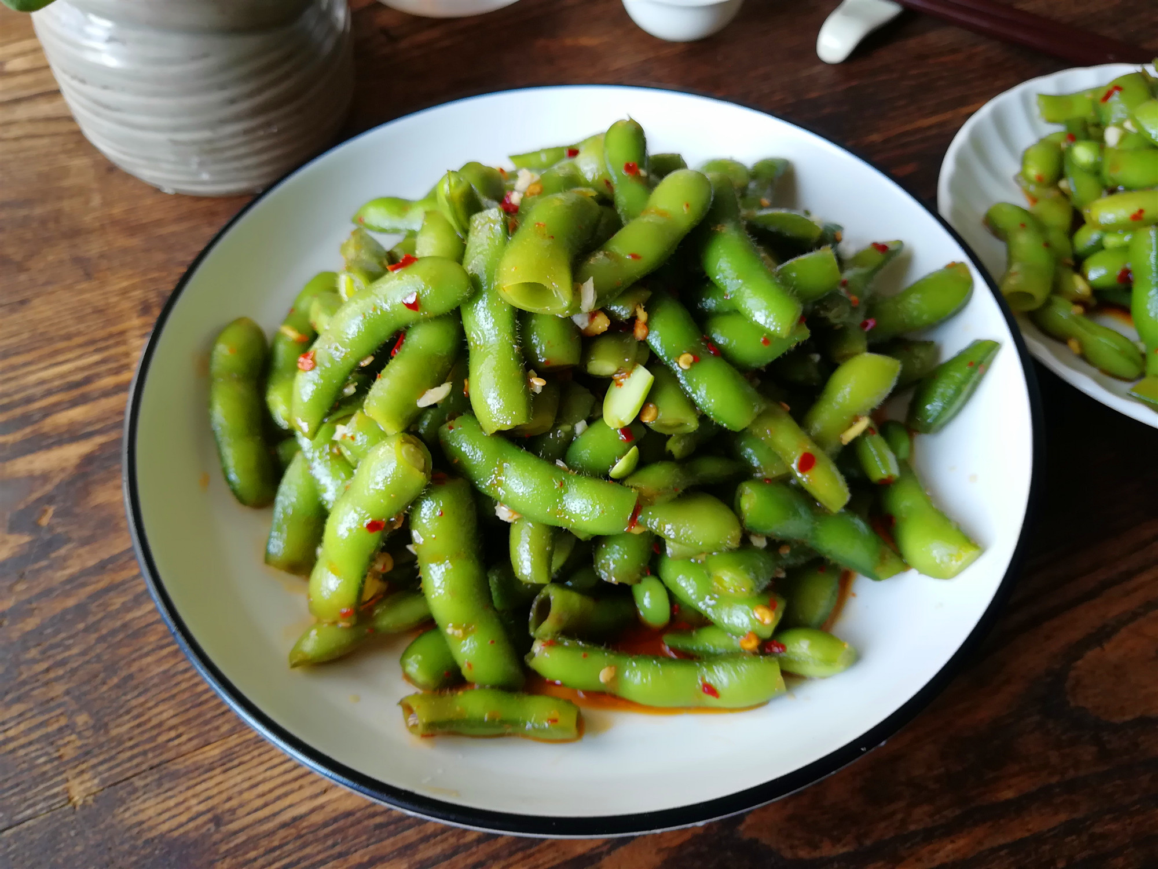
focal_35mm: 27
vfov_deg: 51.4
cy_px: 434
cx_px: 579
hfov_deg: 65.3
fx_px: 903
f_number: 1.8
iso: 50
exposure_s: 1/50
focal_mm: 3.83
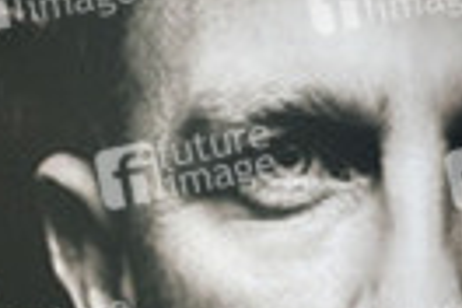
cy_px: 430
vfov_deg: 5.2
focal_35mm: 265
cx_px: 91
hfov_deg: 7.8
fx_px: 3401
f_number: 5.6
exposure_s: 1/160
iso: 1000
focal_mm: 78
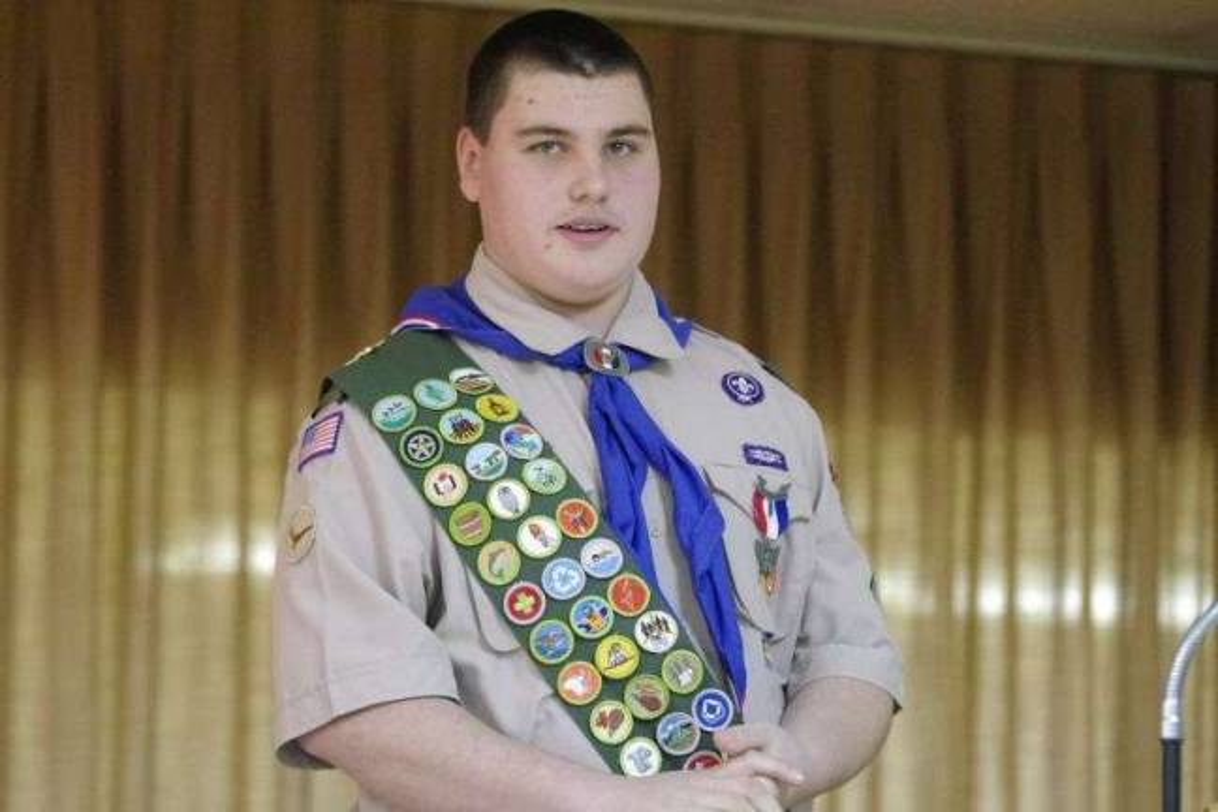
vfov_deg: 7.5
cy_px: 406
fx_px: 6225
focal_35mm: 184
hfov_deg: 11.2
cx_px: 609
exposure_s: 1/250
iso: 6400
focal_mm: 122.5
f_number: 2.8
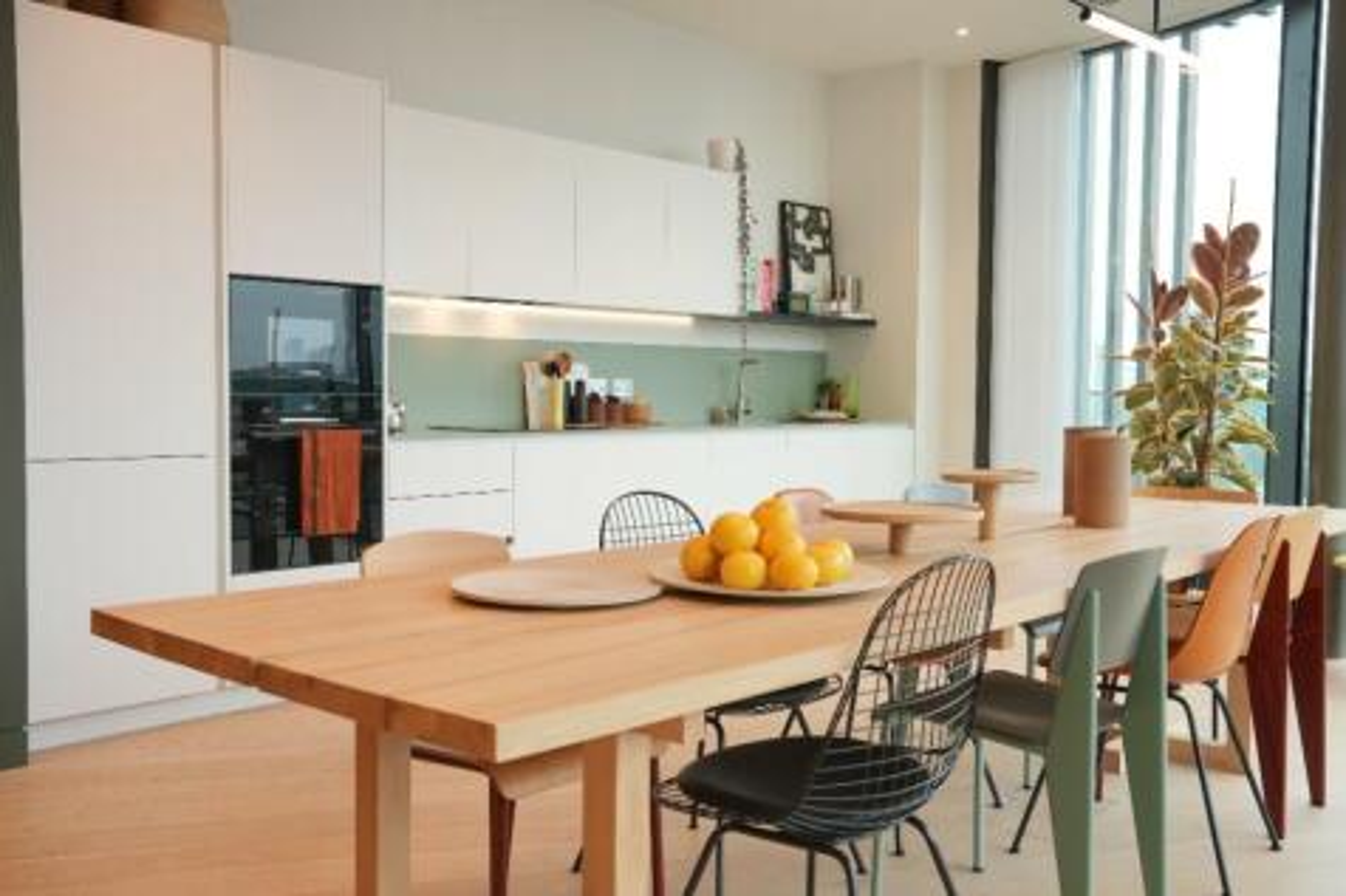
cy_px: 448
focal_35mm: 34
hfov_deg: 55.8
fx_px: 1271
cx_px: 673
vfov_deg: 38.9
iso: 640
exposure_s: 1/100
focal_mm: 34
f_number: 7.1
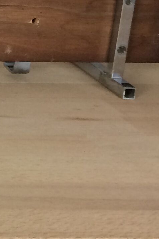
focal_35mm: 137
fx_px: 908
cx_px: -318
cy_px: 16
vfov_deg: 14.8
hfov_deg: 8.4
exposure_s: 1/33
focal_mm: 4.15
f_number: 2.2
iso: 40
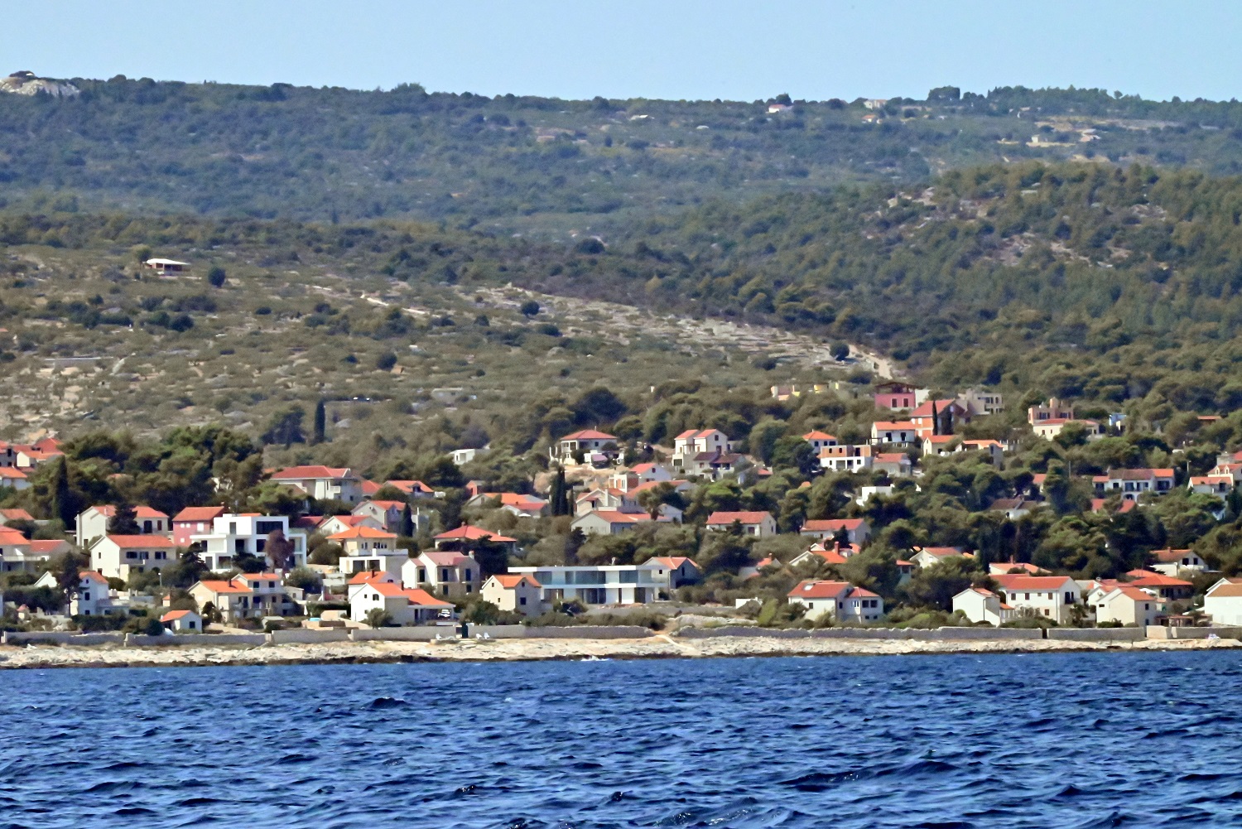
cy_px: 414
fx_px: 9317
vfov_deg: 5.1
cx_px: 621
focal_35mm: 270
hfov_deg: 7.6
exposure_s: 1/8000
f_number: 29
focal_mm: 270
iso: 28800
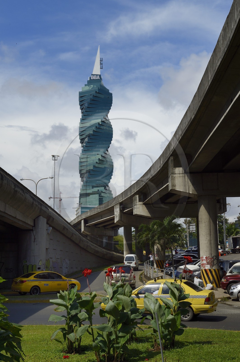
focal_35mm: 55
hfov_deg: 24.6
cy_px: 181
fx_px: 551
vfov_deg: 36.3
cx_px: 120
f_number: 16
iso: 200
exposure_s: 1/320
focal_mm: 55
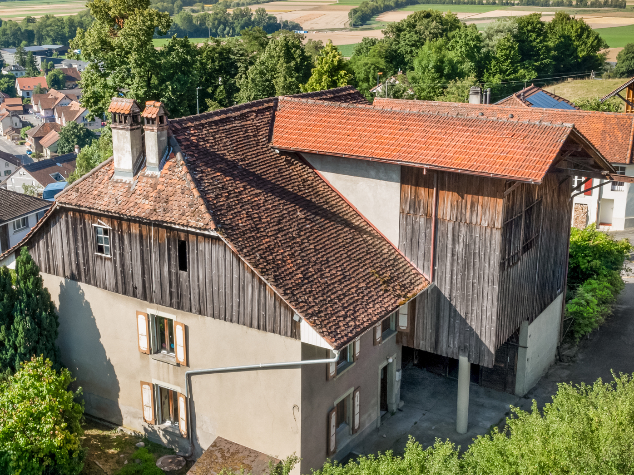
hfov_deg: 42.9
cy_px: 352
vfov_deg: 32.3
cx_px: 280
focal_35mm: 44
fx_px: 806
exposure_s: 1/320
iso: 200
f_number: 8
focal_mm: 12.29
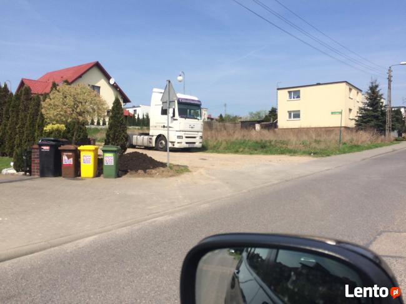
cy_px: 152
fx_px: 340
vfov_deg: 48.2
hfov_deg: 61.7
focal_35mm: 29
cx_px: 203
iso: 32
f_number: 2.2
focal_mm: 4.15
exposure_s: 1/2415
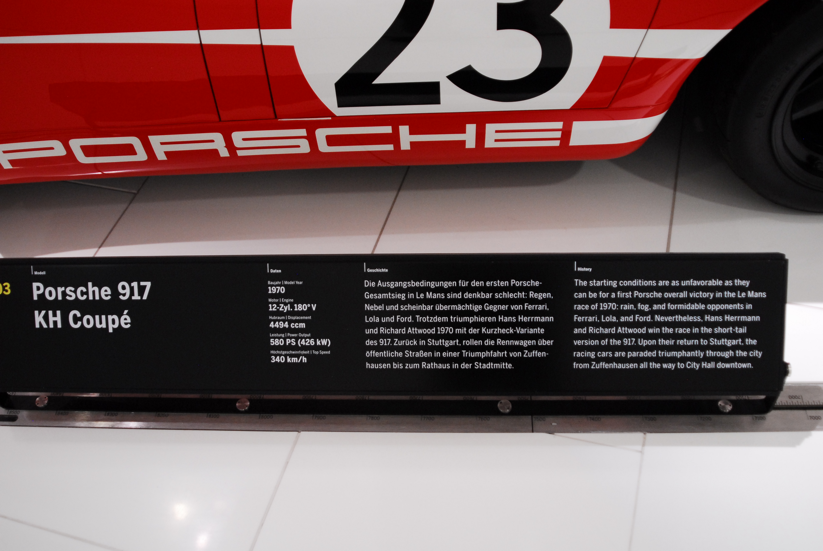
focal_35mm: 36
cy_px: 276
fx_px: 824
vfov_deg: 37.0
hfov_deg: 53.1
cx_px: 412
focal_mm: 24
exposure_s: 1/60
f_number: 4
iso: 800
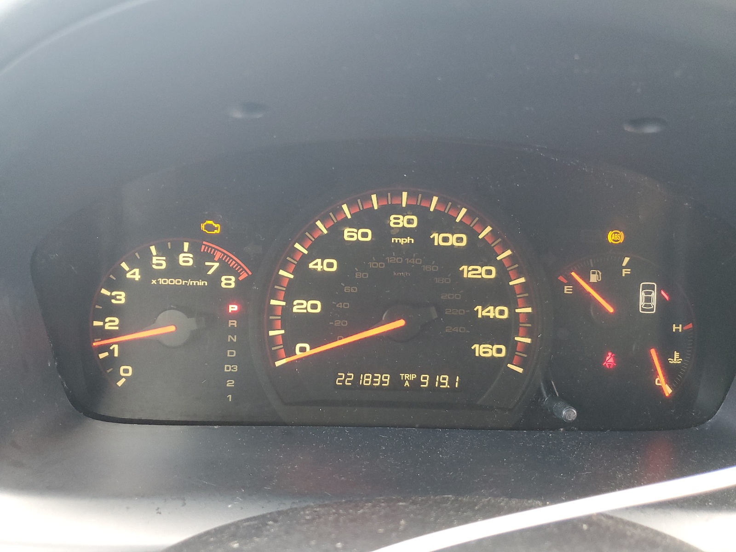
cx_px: 368
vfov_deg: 53.1
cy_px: 276
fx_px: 553
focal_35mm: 26
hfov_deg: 67.3
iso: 136
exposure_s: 1/60.2
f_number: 1.5
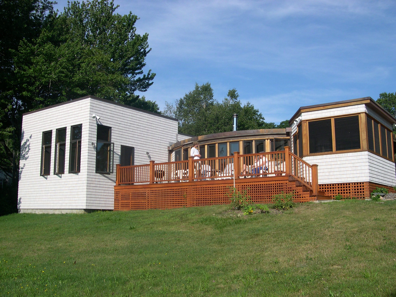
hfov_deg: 52.6
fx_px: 400
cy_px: 148
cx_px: 198
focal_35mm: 35
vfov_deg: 40.7
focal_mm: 7.5
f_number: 7.4
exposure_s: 1/226
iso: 100
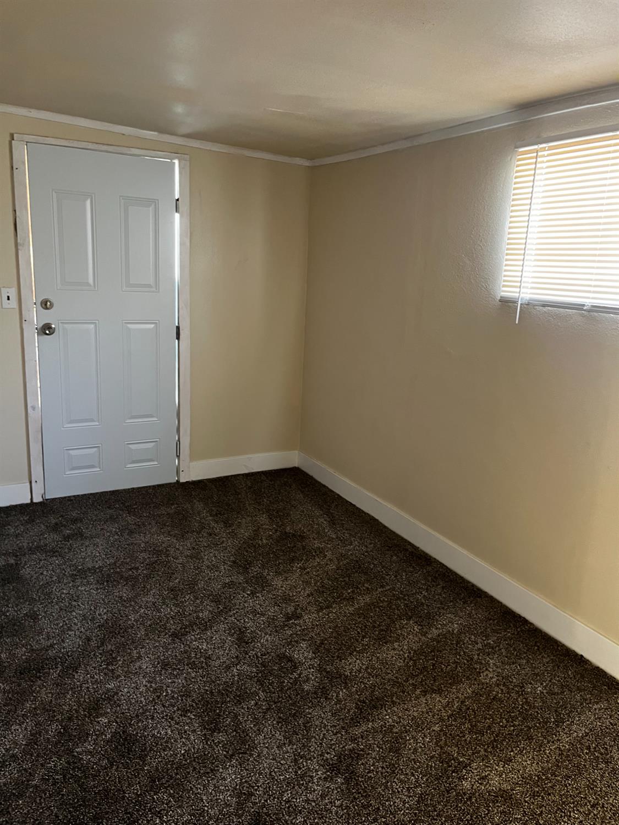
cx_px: 310
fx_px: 620
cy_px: 412
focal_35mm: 26
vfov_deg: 67.3
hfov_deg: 53.1
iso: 400
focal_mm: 5.1
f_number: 1.6
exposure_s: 1/40
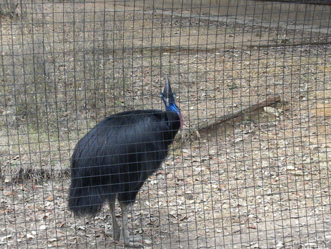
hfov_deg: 23.0
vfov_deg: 17.4
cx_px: 166
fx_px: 813
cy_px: 124
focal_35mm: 85
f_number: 5.1
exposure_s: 1/289
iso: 884
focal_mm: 15
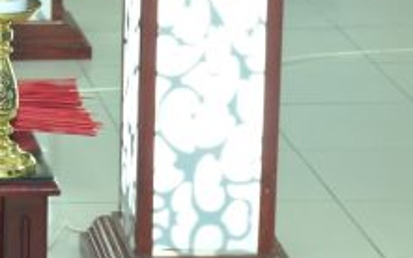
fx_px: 2025
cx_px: -262
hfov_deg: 11.1
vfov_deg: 7.2
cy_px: -99
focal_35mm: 180
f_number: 5
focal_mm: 52
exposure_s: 1/60
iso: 2000
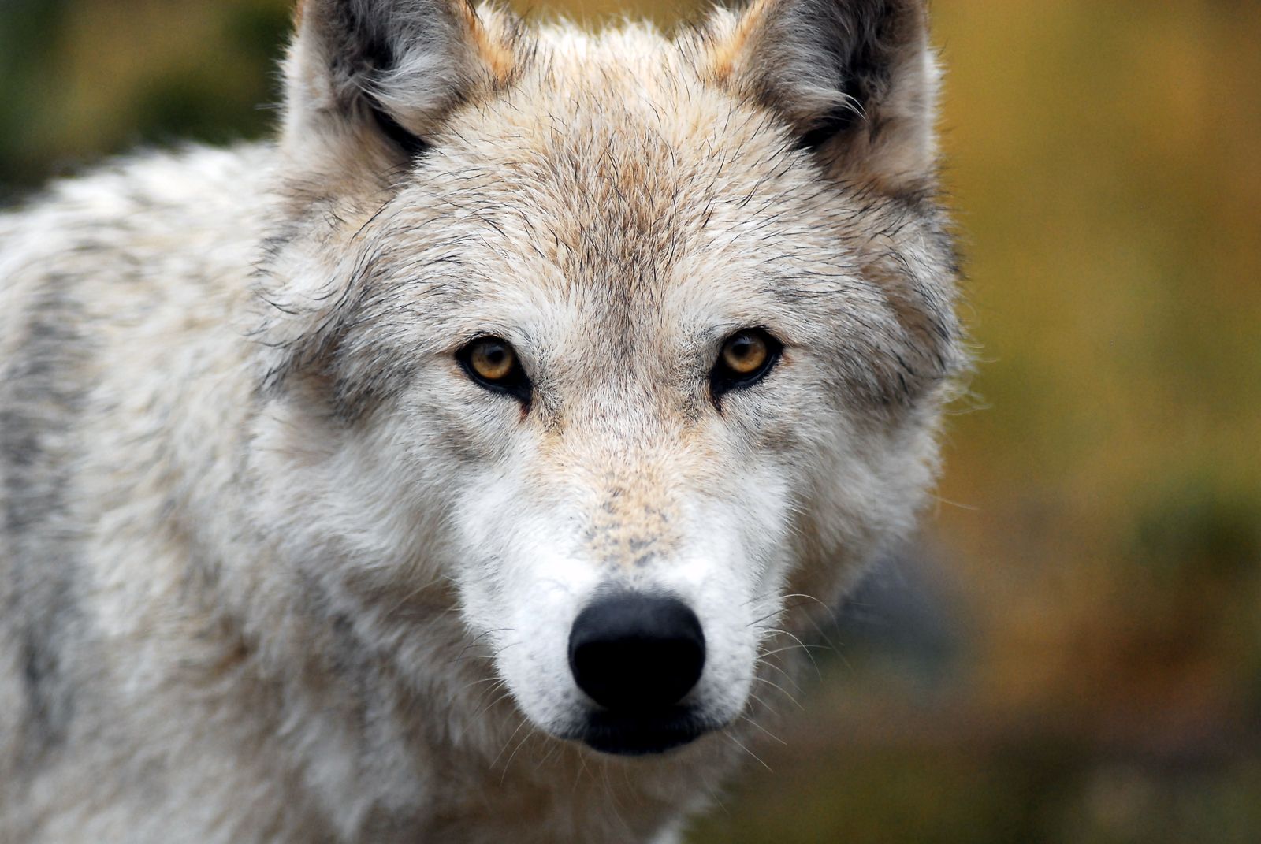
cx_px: 630
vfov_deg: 5.4
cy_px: 422
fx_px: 8943
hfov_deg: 8.1
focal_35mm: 255
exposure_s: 1/1000
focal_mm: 170
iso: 500
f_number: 2.8
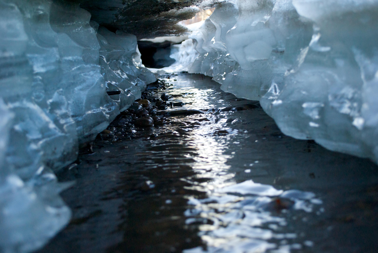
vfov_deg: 26.6
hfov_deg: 38.8
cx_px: 189
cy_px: 126
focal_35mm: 51
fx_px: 536
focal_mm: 34
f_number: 5
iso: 400
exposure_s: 1/160
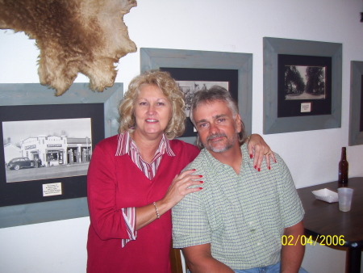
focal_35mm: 36
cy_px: 136
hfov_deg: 51.3
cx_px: 182
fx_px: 378
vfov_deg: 39.7
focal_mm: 6
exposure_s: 1/2
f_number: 2.7
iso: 80
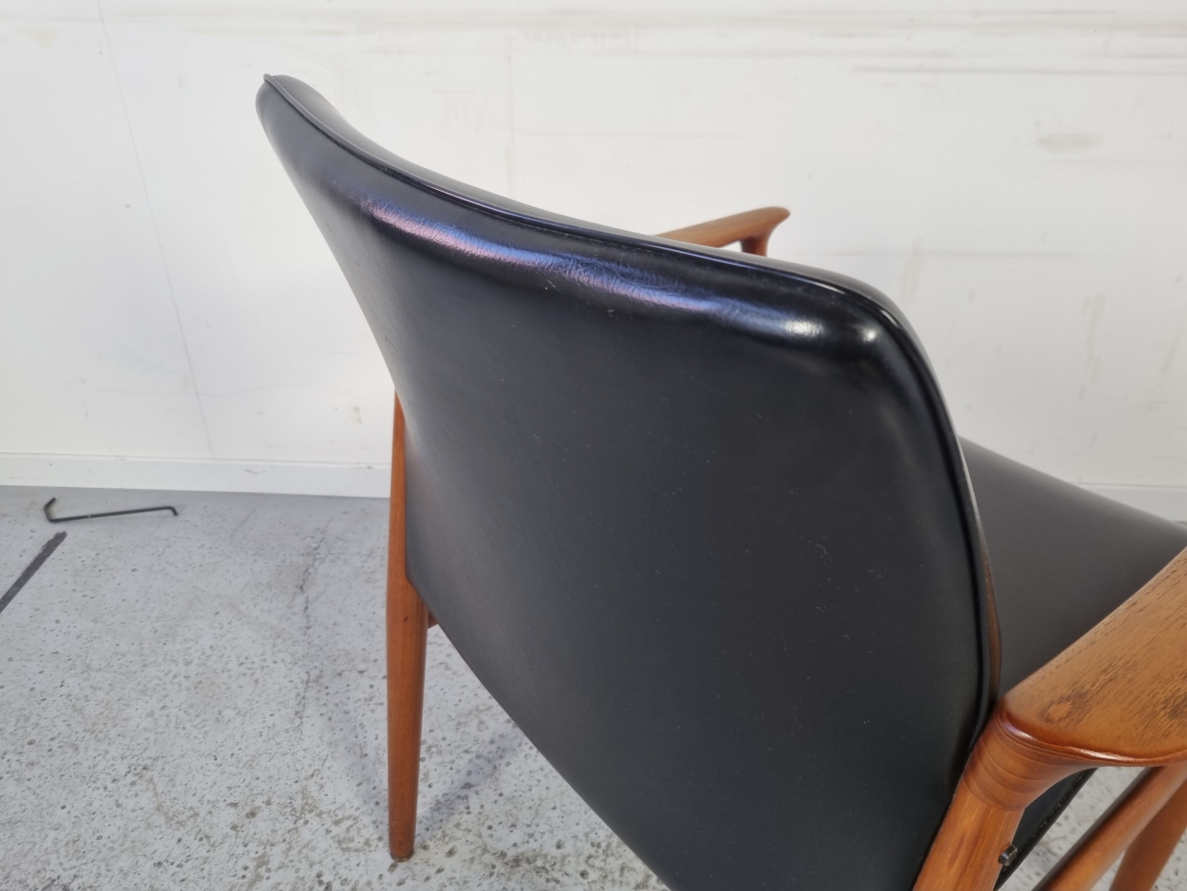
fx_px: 892
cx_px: 594
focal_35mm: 26
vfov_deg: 53.1
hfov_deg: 67.3
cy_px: 446
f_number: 1.8
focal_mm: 5.4
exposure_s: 1/100
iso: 64
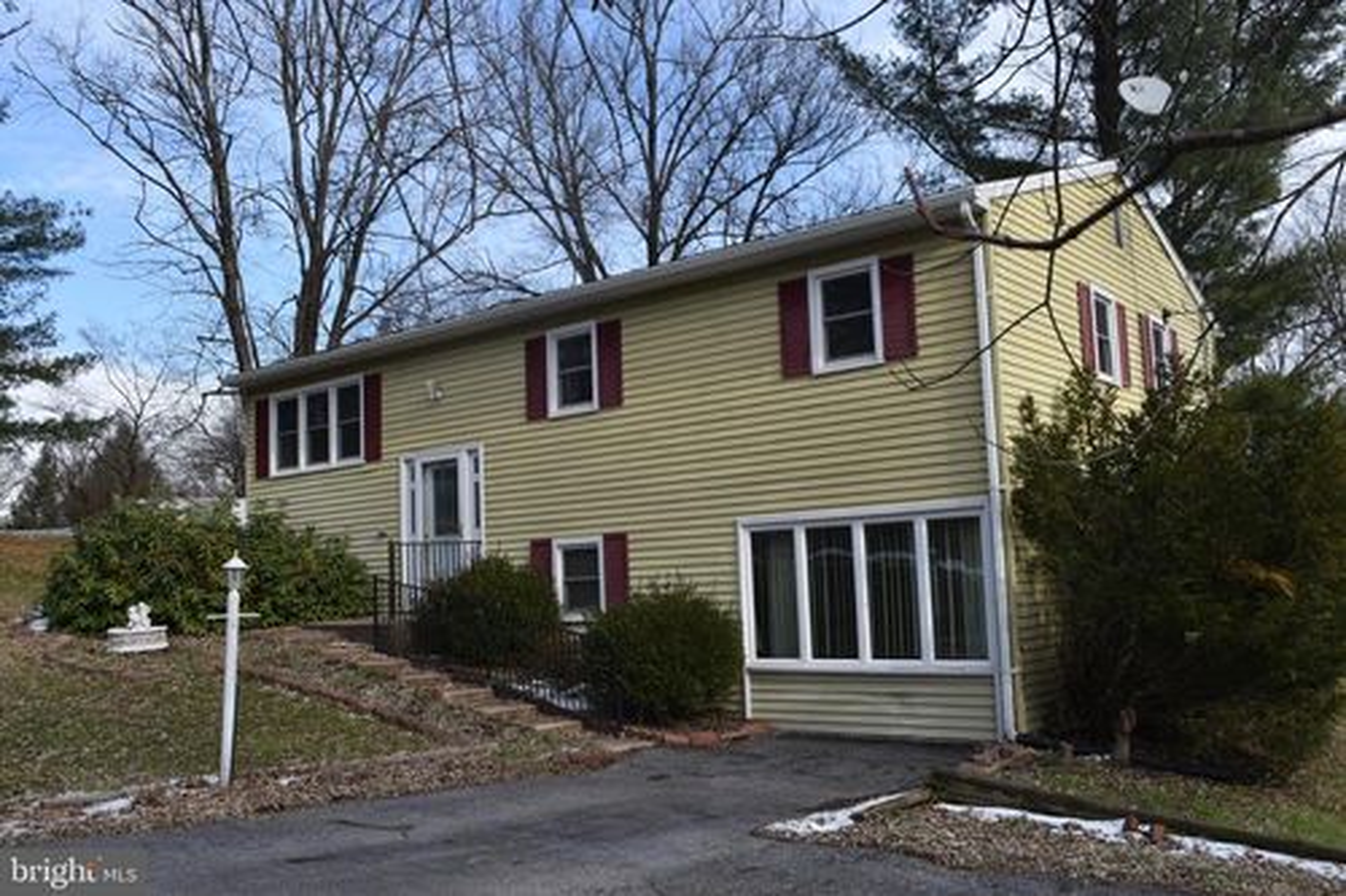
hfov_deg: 61.9
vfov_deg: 43.6
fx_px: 1121
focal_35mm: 30
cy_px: 448
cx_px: 673
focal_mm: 20
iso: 200
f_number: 8
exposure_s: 1/250
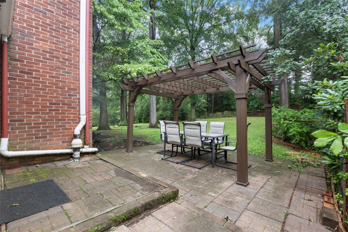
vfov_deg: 73.7
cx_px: 174
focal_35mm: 16
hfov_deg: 96.7
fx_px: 155
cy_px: 116
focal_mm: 16
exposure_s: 1/15
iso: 400
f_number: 8
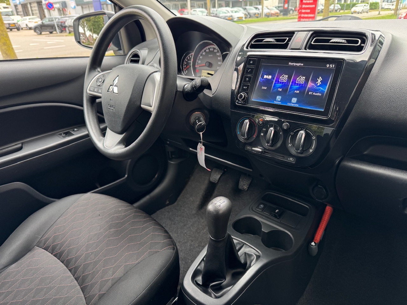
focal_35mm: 24
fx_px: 282
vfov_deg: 56.8
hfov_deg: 71.6
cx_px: 204
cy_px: 152
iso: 80
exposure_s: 1/121
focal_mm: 6.76
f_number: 1.78
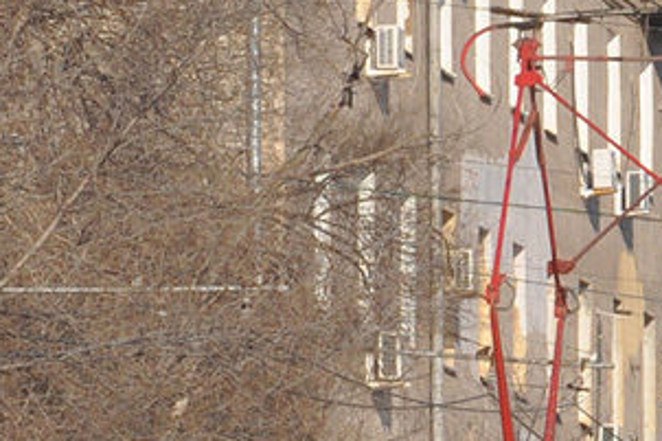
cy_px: 583
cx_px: 675
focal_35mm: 584
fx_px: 10733
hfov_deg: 3.5
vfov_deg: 2.3
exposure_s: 1/500
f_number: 8
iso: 200
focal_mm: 98
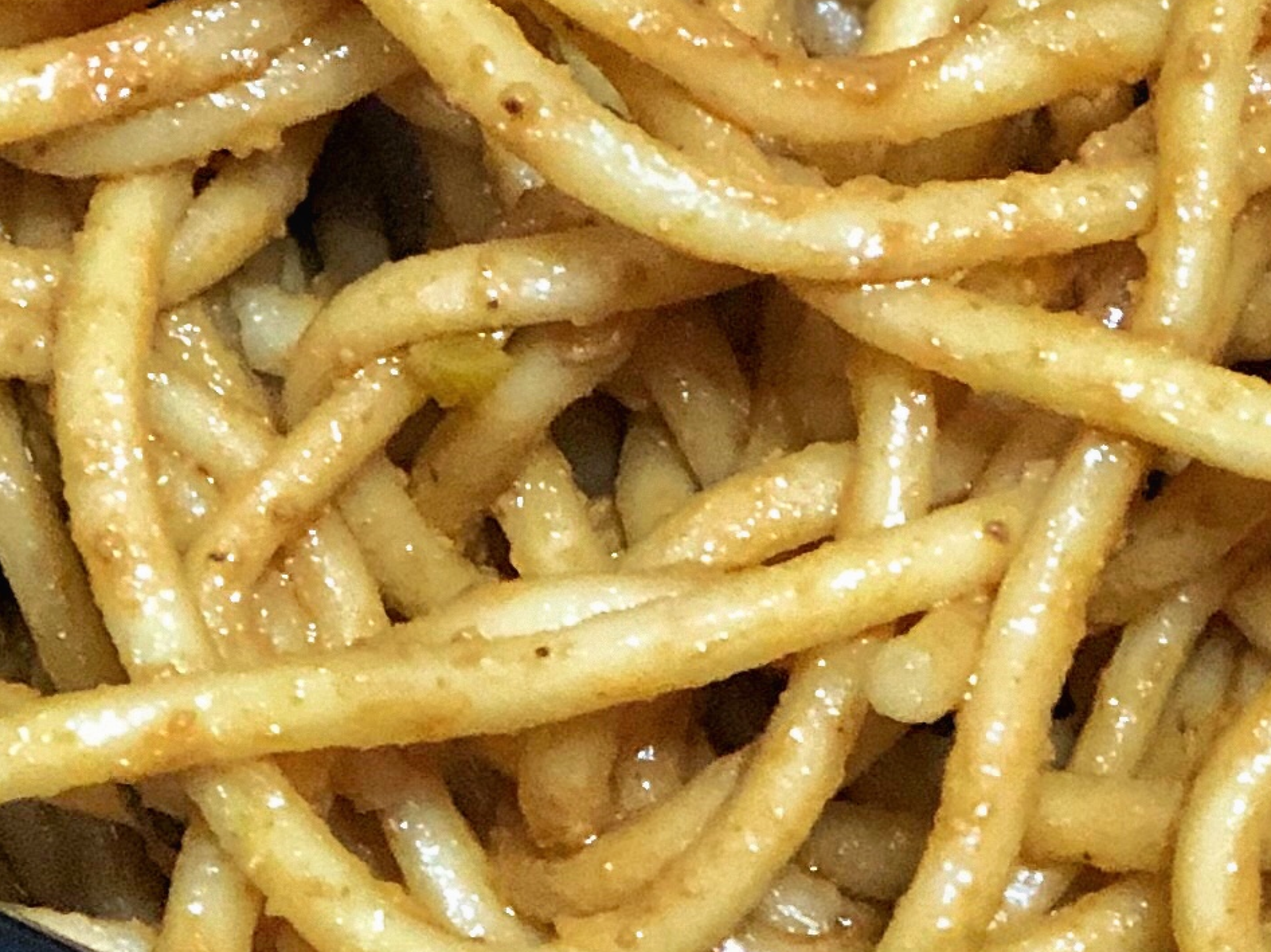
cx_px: 1029
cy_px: -330
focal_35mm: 243
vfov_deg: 6.1
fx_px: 8920
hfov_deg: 8.1
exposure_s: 1/33
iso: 400
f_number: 2.8
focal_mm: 6.6
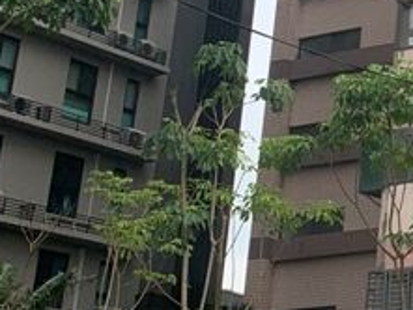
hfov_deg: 15.0
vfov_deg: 13.0
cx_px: 761
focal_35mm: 113
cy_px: 19
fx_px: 1349
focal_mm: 4.25
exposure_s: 1/2160
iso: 25
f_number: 1.8
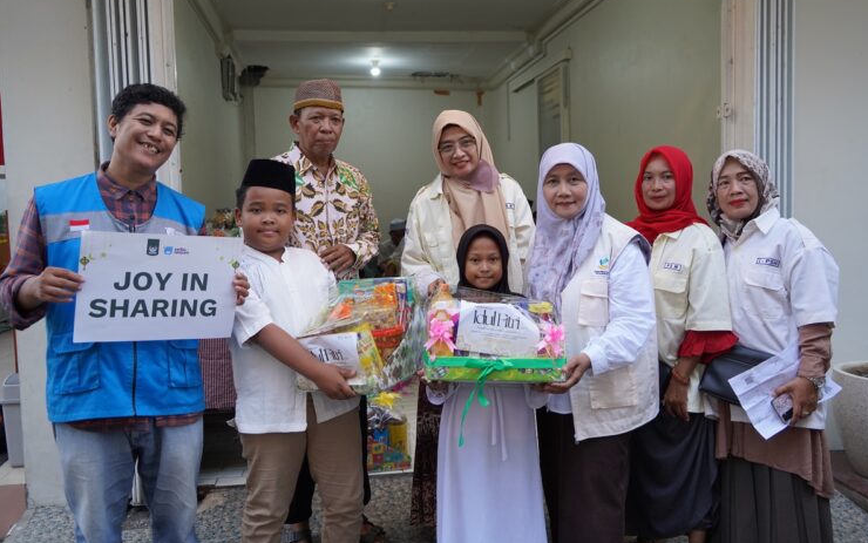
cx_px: 439
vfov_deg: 39.4
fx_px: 757
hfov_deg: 59.6
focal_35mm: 32
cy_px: 258
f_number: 4
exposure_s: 1/160
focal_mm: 31
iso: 1000
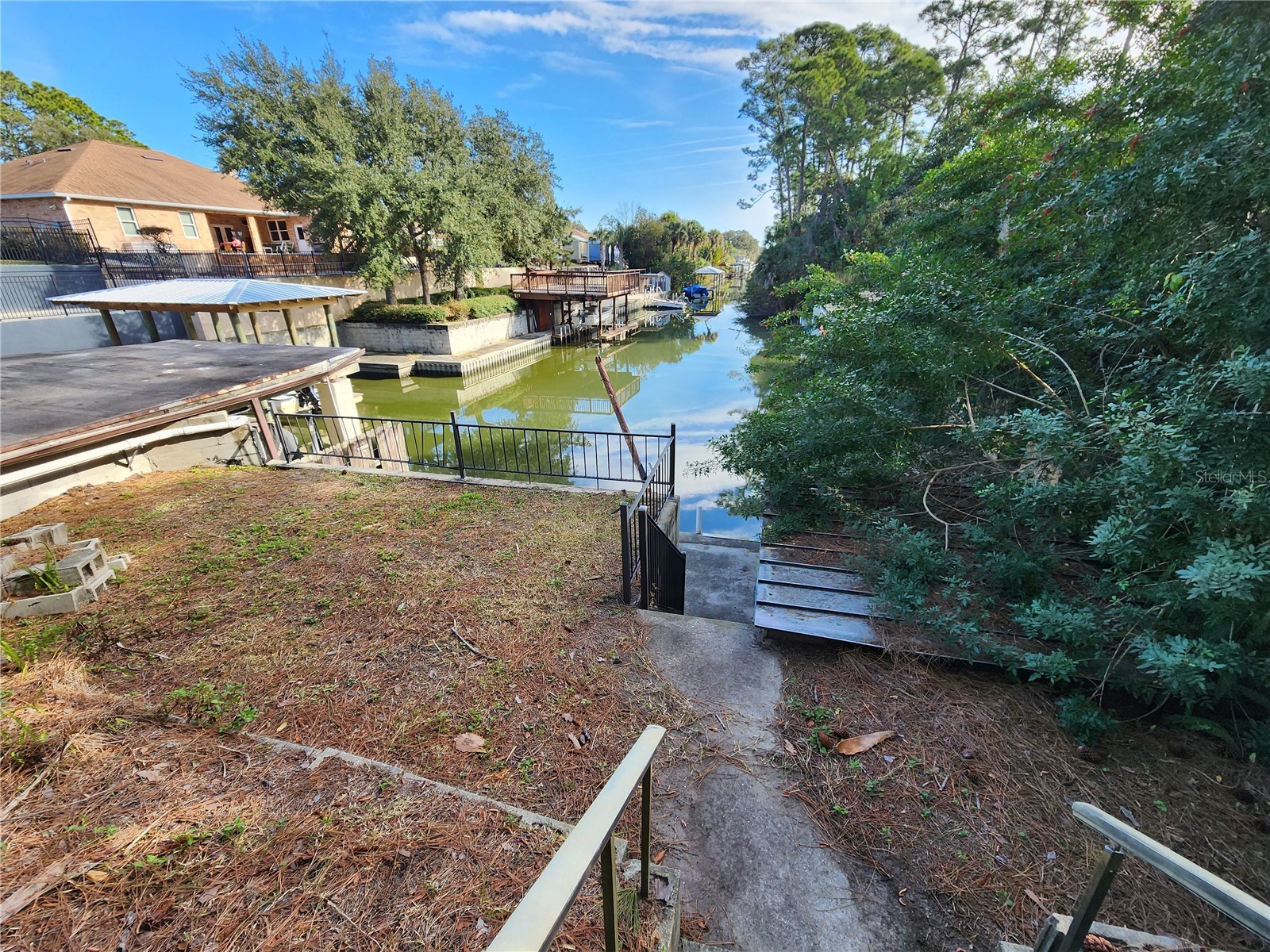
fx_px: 477
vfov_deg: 89.9
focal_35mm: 13
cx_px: 635
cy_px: 476
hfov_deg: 106.2
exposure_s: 1/333
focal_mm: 2.2
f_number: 2.2
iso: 50
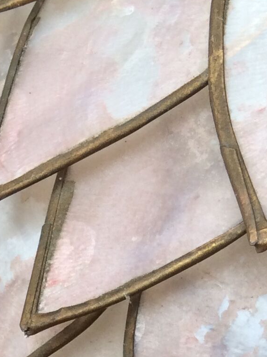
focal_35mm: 109
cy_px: 422
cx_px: 7
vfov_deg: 17.3
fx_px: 1124
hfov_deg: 13.4
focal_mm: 3.3
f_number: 2.4
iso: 32
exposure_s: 1/218
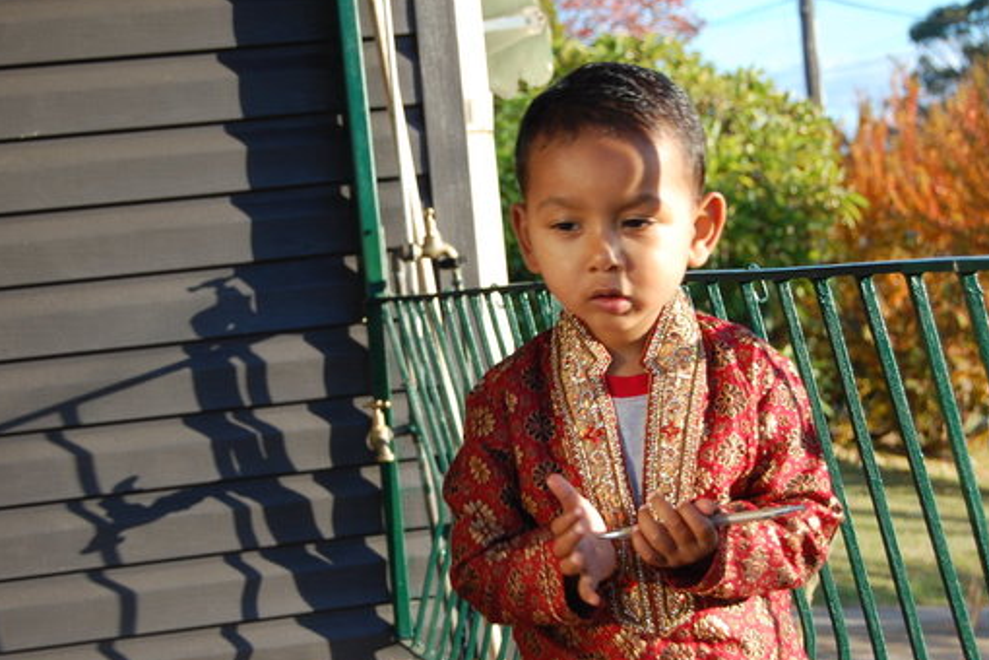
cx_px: 487
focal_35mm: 85
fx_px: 2325
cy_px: 388
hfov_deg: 24.0
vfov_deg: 16.1
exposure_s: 1/160
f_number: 6.3
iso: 200
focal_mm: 45
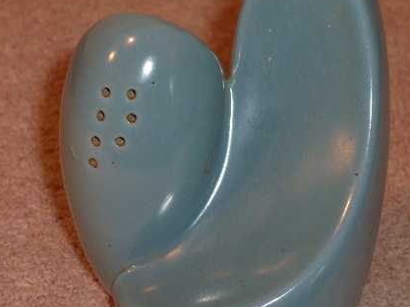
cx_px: 183
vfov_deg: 8.5
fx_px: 2073
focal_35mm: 175
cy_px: 161
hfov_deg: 11.3
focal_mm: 23.7
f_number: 5.4
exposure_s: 1/30
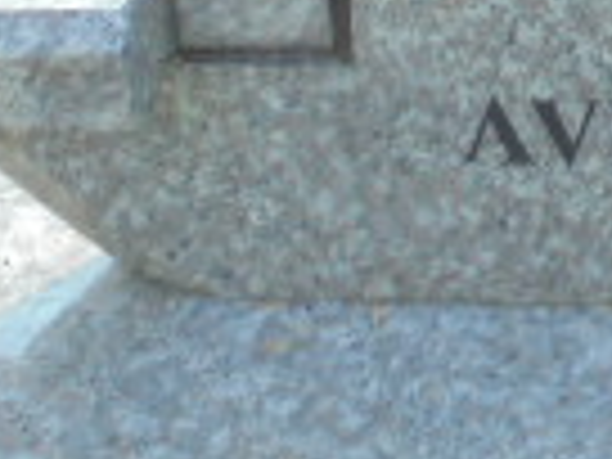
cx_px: 770
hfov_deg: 12.0
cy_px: -536
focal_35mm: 160
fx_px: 2829
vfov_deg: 8.7
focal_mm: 6.1
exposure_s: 1/100
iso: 100
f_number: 4
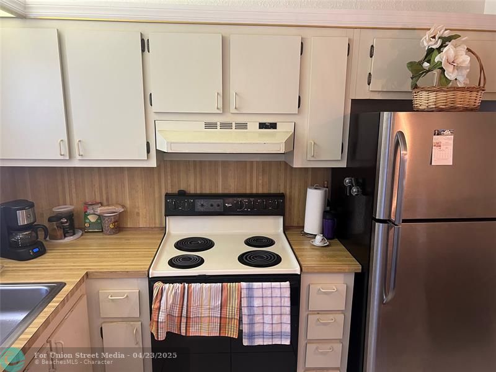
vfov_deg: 53.1
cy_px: 186
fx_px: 373
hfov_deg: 67.3
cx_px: 248
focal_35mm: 26
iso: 100
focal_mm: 5.7
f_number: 1.5
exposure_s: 1/60
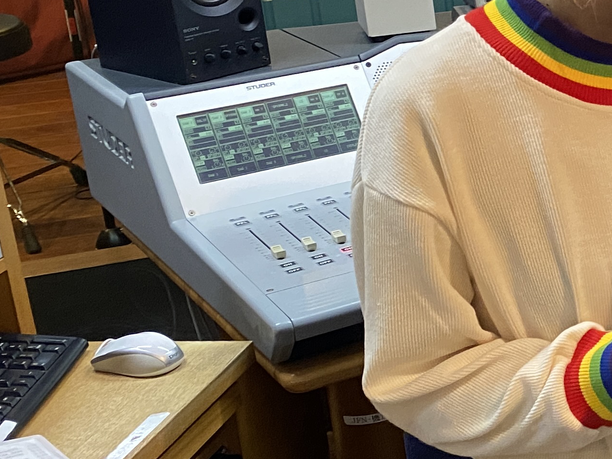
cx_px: 955
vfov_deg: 18.0
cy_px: 160
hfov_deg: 20.1
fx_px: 1450
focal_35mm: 82
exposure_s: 1/50
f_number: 1.8
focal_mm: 4.25
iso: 320
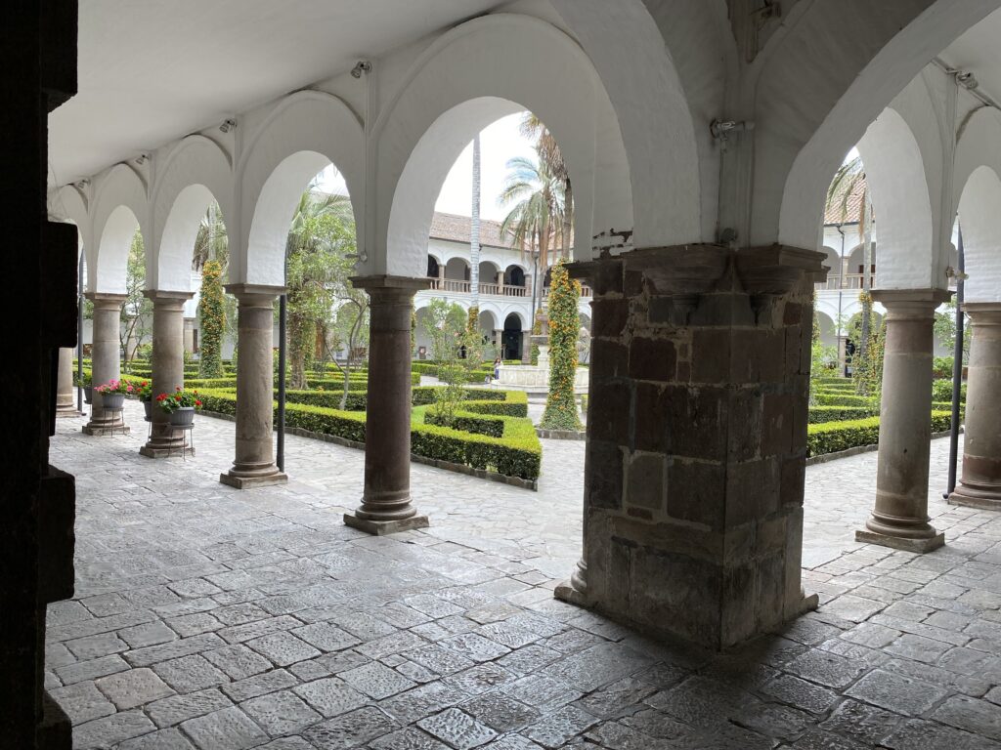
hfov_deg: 67.3
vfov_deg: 53.1
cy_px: 375
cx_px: 500
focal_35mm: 26
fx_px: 752
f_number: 1.8
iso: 32
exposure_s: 1/263
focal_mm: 4.25
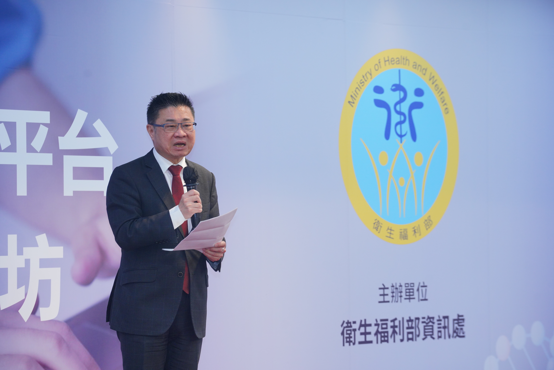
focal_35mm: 157
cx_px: 277
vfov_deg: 8.7
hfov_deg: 13.1
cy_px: 185
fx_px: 2416
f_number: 5.6
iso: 1600
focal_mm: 157
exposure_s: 1/160
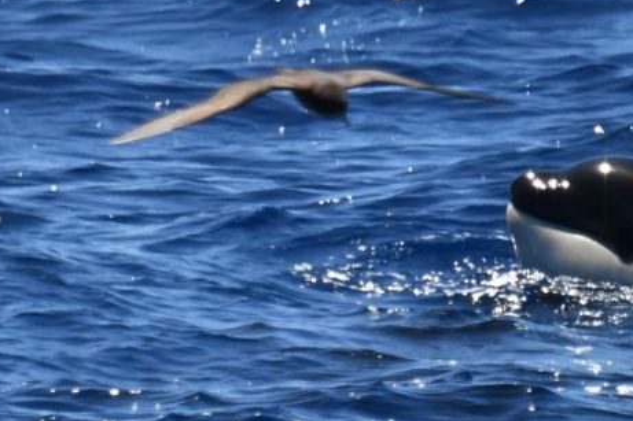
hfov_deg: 2.0
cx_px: 527
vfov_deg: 1.3
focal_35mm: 1041
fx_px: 18297
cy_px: 176
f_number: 6.3
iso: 1100
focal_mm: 600
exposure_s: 1/8000
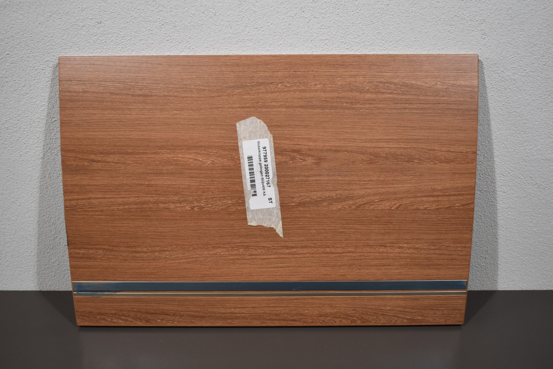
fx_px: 691
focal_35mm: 45
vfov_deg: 29.9
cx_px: 276
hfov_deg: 43.6
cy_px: 184
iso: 800
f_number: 4.2
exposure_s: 1/250
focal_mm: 30
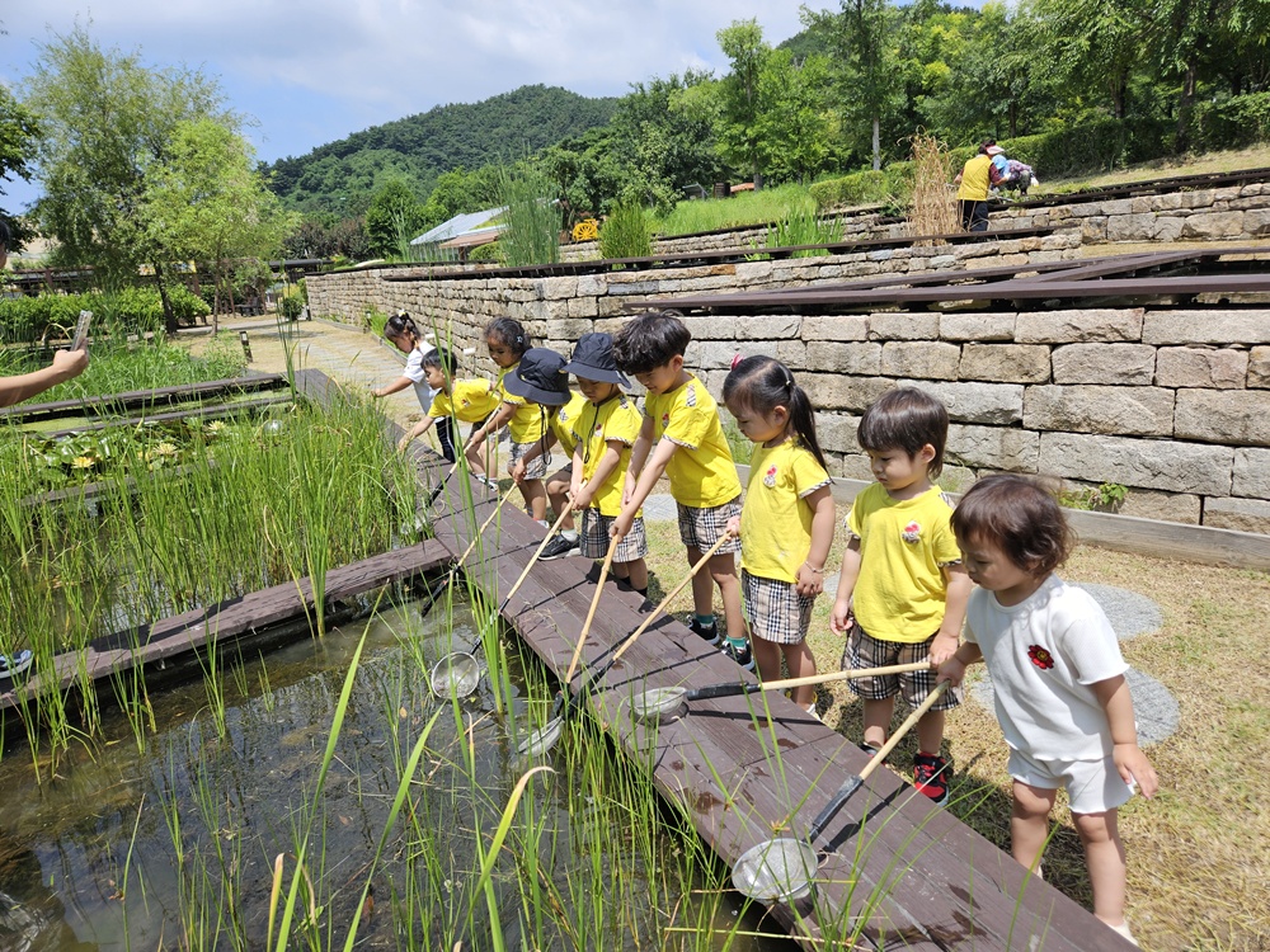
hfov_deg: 73.9
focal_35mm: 23
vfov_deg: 58.9
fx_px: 844
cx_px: 635
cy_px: 476
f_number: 1.8
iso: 25
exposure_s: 1/1318
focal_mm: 5.4
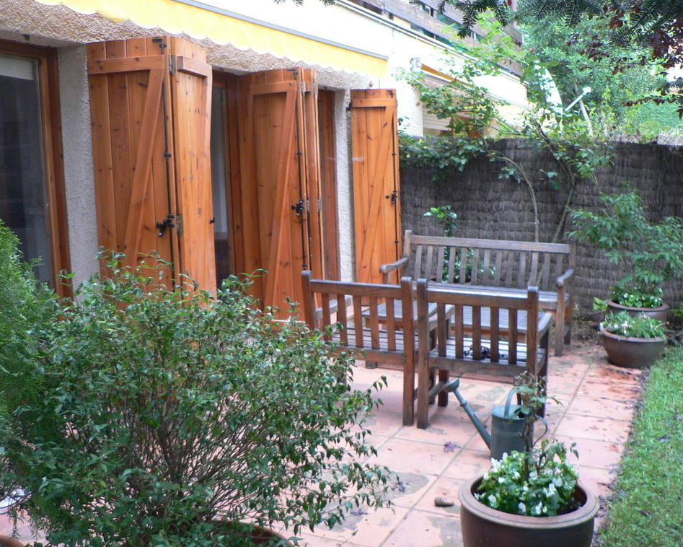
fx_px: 768
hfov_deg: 47.9
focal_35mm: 38
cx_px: 345
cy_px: 274
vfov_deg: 39.2
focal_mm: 6
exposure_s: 1/30
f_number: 2.8
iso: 200
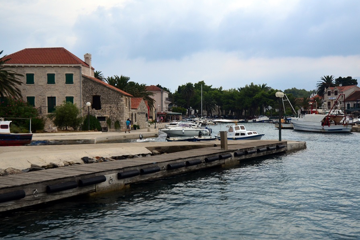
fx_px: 400
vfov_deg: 33.4
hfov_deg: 48.4
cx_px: 169
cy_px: 123
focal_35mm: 40
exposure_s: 1/2000
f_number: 5
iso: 640
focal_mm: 24
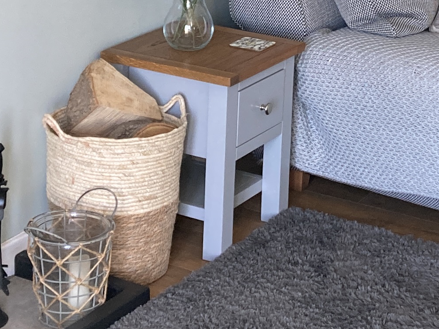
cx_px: 312
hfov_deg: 17.3
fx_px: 1433
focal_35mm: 113
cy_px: -63
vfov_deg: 12.8
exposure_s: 1/79
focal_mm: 3.99
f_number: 1.8
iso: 80
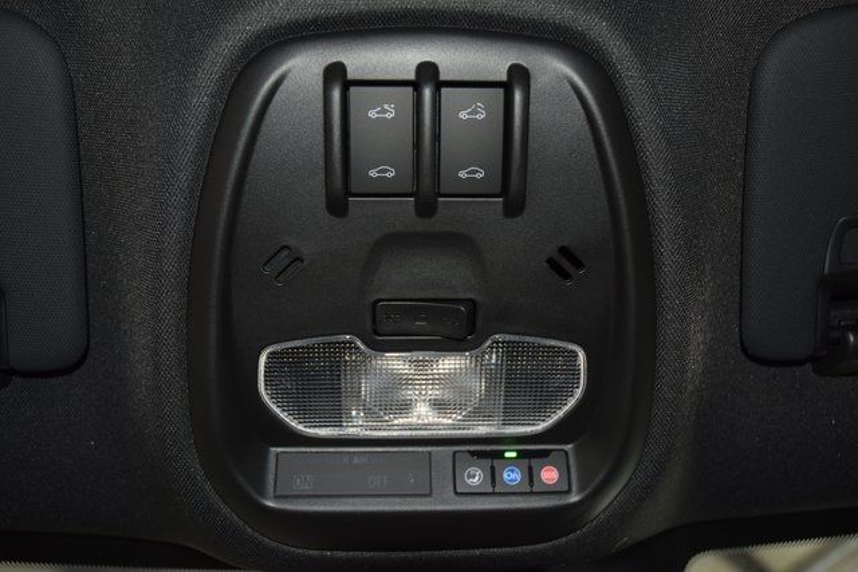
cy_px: 286
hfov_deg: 51.3
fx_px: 894
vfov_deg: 35.5
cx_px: 429
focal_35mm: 38
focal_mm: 25
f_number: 3.8
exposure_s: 1/30
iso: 500
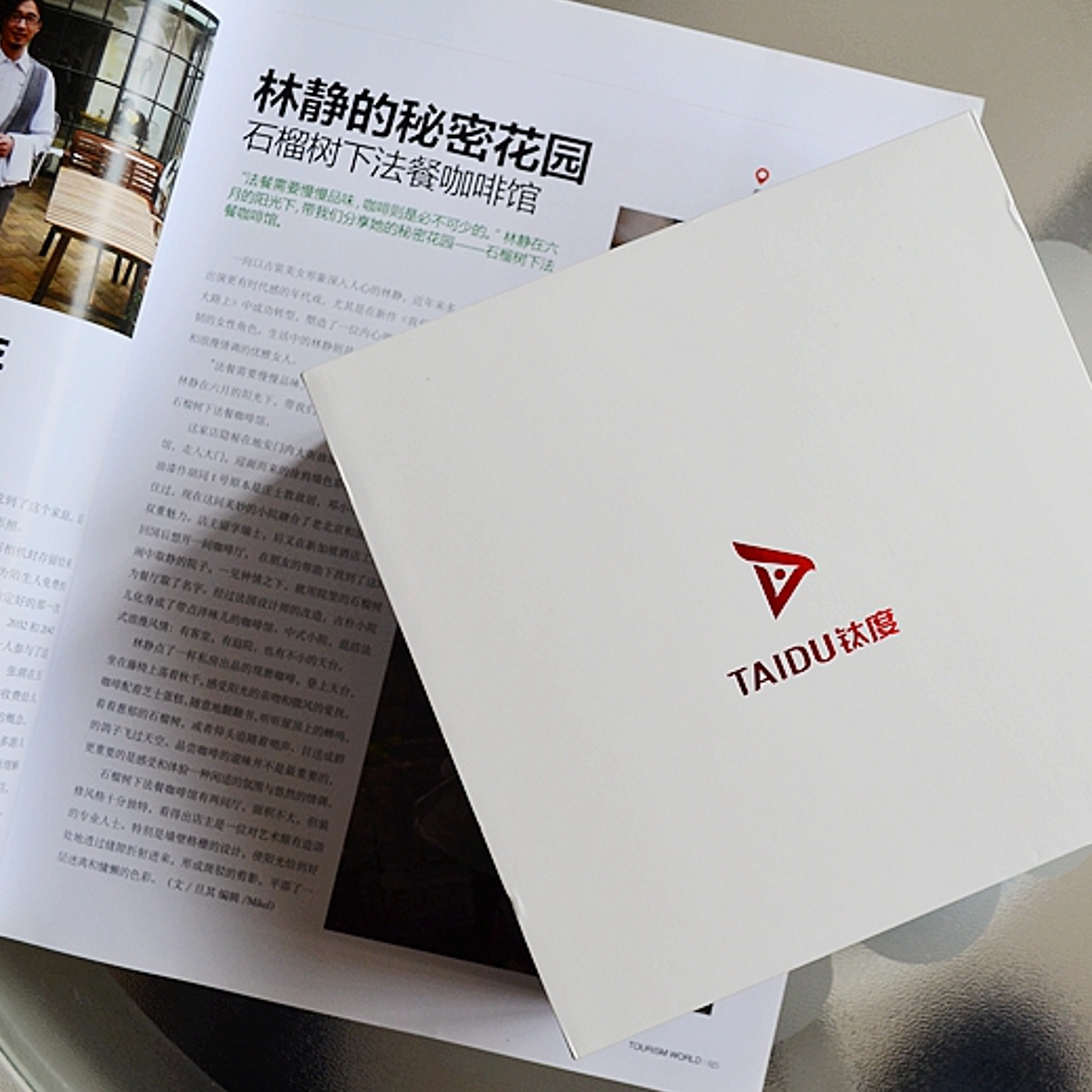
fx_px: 1677
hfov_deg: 35.6
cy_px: 548
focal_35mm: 47
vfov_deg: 36.1
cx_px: 746
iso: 360
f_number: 5.6
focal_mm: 24
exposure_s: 1/125
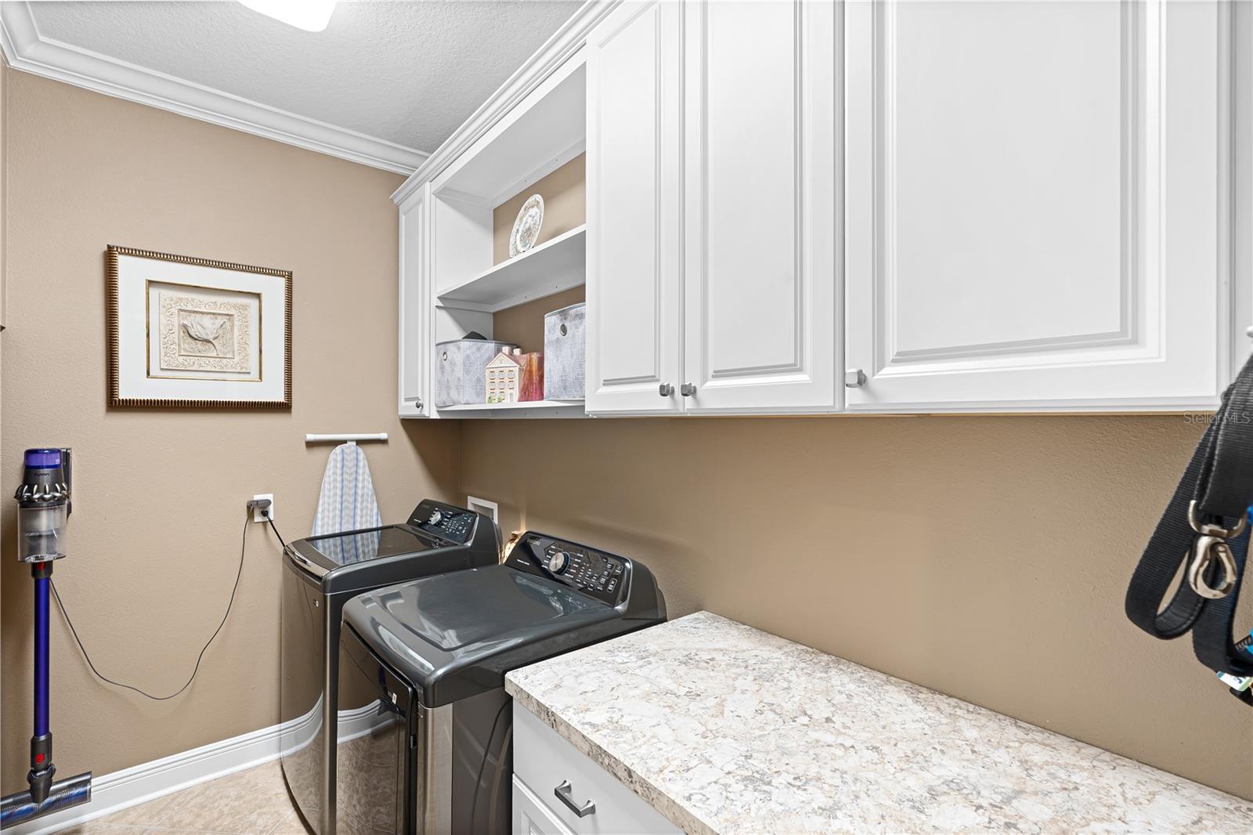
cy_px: 418
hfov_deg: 96.7
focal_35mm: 16
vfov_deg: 73.7
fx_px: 557
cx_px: 626
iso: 250
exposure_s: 1/40
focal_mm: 16
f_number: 8
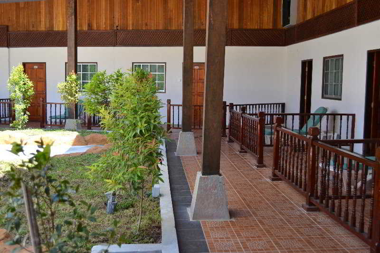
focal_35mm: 39
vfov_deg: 34.2
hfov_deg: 49.6
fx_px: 412
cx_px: 190
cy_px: 126
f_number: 4.2
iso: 1600
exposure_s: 1/1250
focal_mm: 26
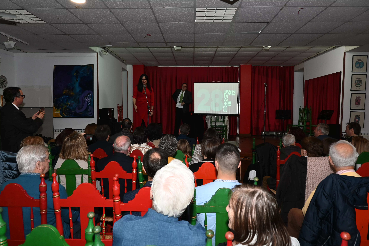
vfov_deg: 53.1
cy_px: 123
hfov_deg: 73.7
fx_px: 246
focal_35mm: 24
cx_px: 184
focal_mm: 16
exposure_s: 1/60
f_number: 5.6
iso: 400
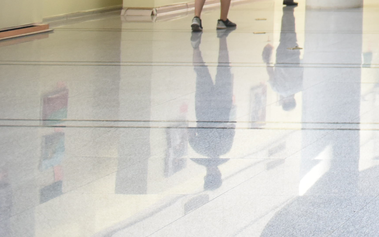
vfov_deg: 11.8
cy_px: -166
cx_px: 747
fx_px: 1074
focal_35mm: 104
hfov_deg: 15.9
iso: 1000
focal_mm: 24
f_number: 2.8
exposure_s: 1/800
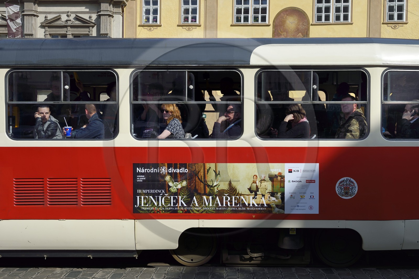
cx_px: 210
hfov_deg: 54.4
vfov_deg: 37.8
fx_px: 407
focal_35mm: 35
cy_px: 140
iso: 200
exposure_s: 1/250
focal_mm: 35
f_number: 11
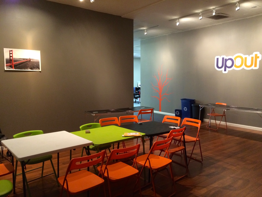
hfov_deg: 61.7
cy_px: 98
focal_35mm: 29
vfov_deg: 48.2
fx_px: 219
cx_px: 131
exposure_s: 1/30
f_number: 2.2
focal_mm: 4.15
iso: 320
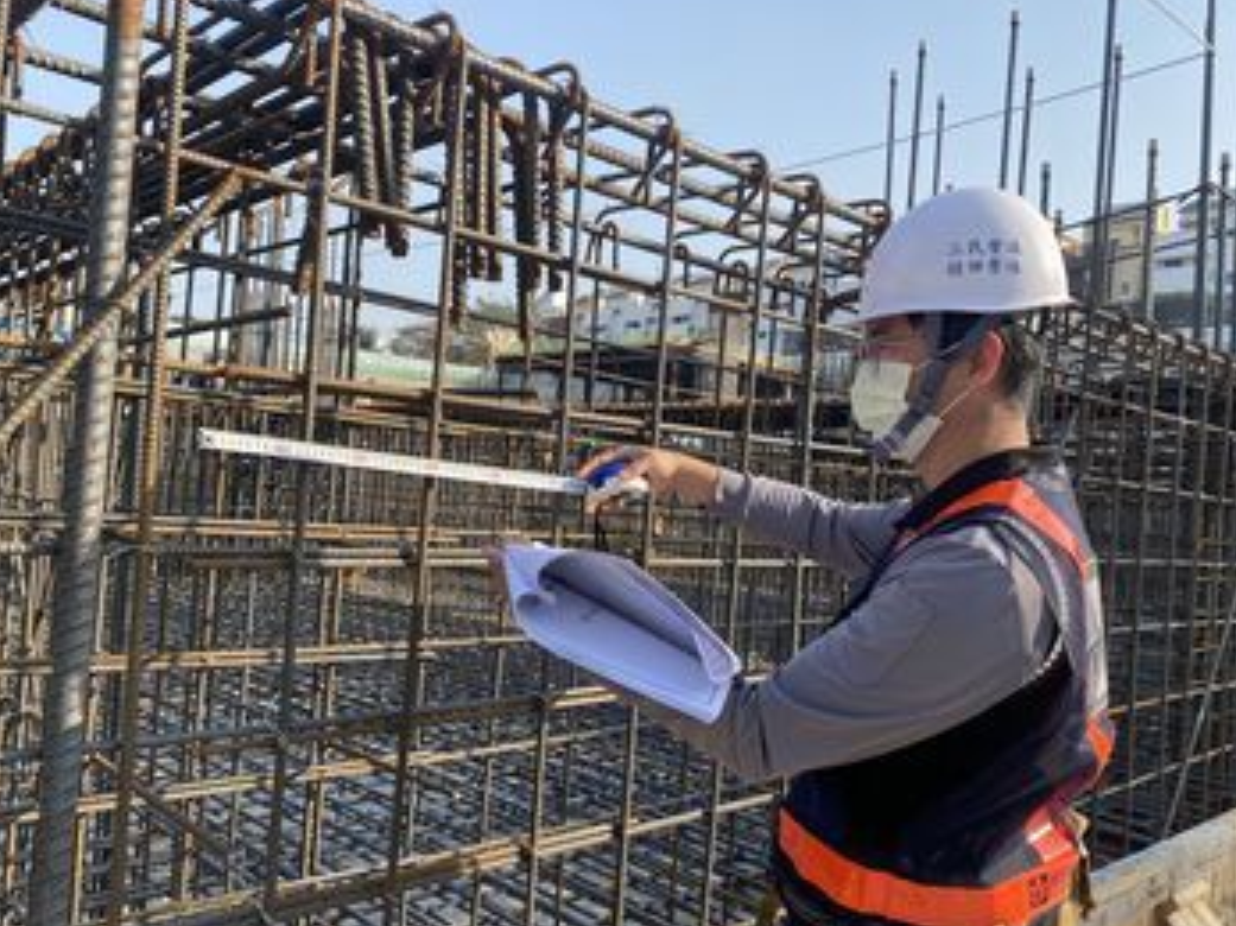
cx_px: 652
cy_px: 502
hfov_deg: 59.9
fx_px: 1071
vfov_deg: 46.7
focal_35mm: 30
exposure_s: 1/1300
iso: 32
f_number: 1.8
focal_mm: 4.25
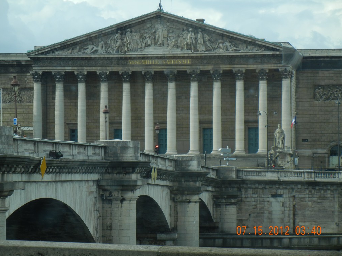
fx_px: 1512
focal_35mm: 153
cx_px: 170
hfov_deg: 12.9
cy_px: 129
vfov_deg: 9.7
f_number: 4.6
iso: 160
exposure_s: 1/672
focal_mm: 27.4
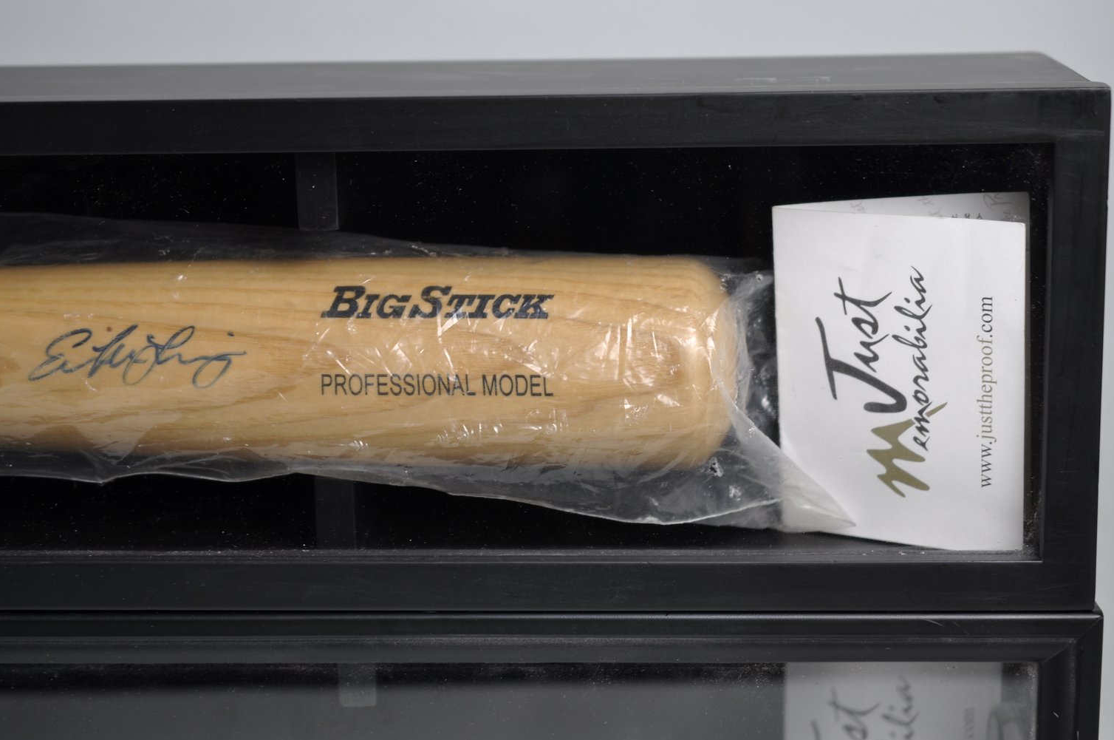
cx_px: 523
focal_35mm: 68
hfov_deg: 29.7
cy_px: 325
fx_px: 2101
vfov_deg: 20.0
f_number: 3
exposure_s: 1/40
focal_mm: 40
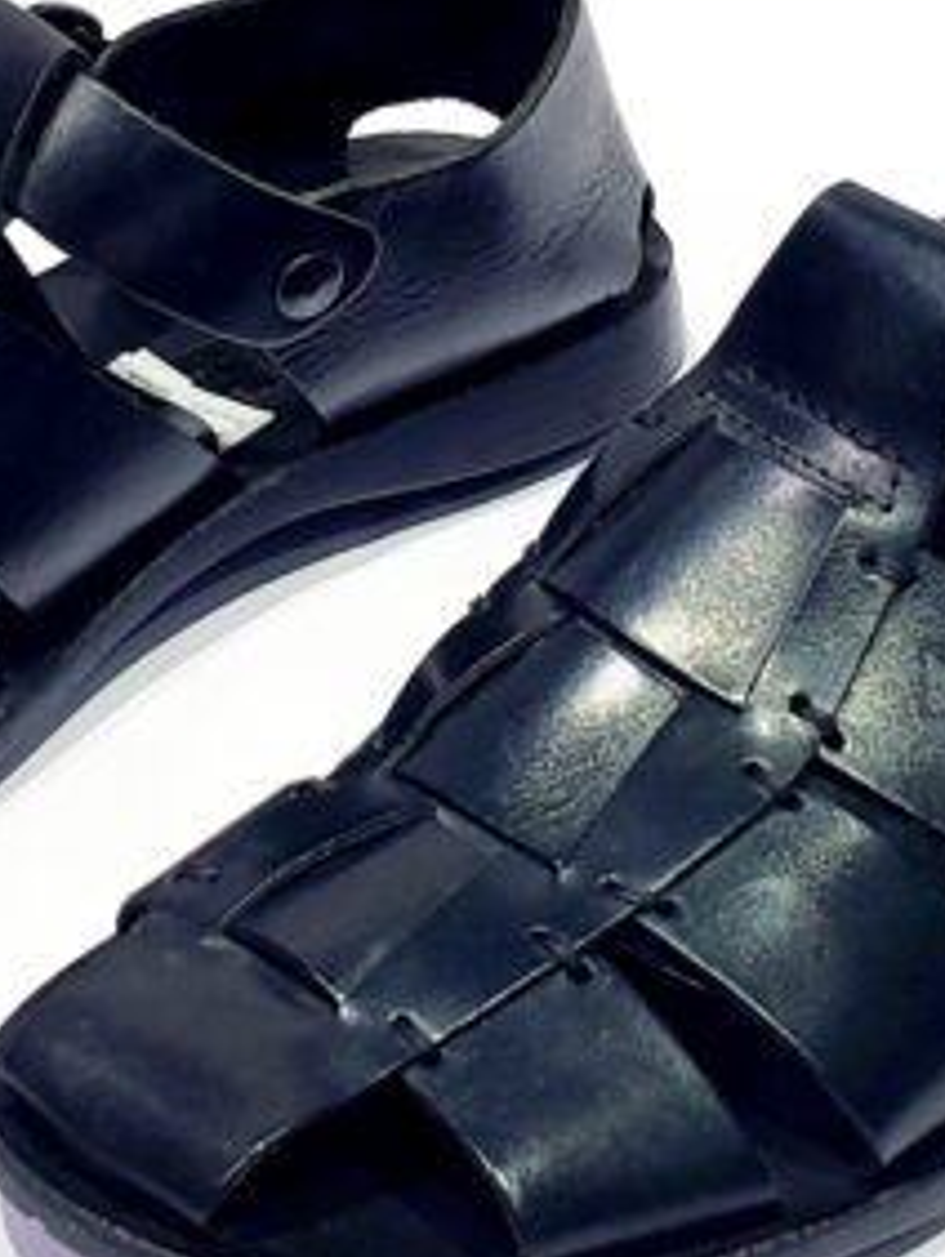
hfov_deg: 21.0
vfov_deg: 27.7
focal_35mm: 70
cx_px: 388
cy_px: 722
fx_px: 2544
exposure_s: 1/100
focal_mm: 4.3
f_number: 2.4
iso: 50
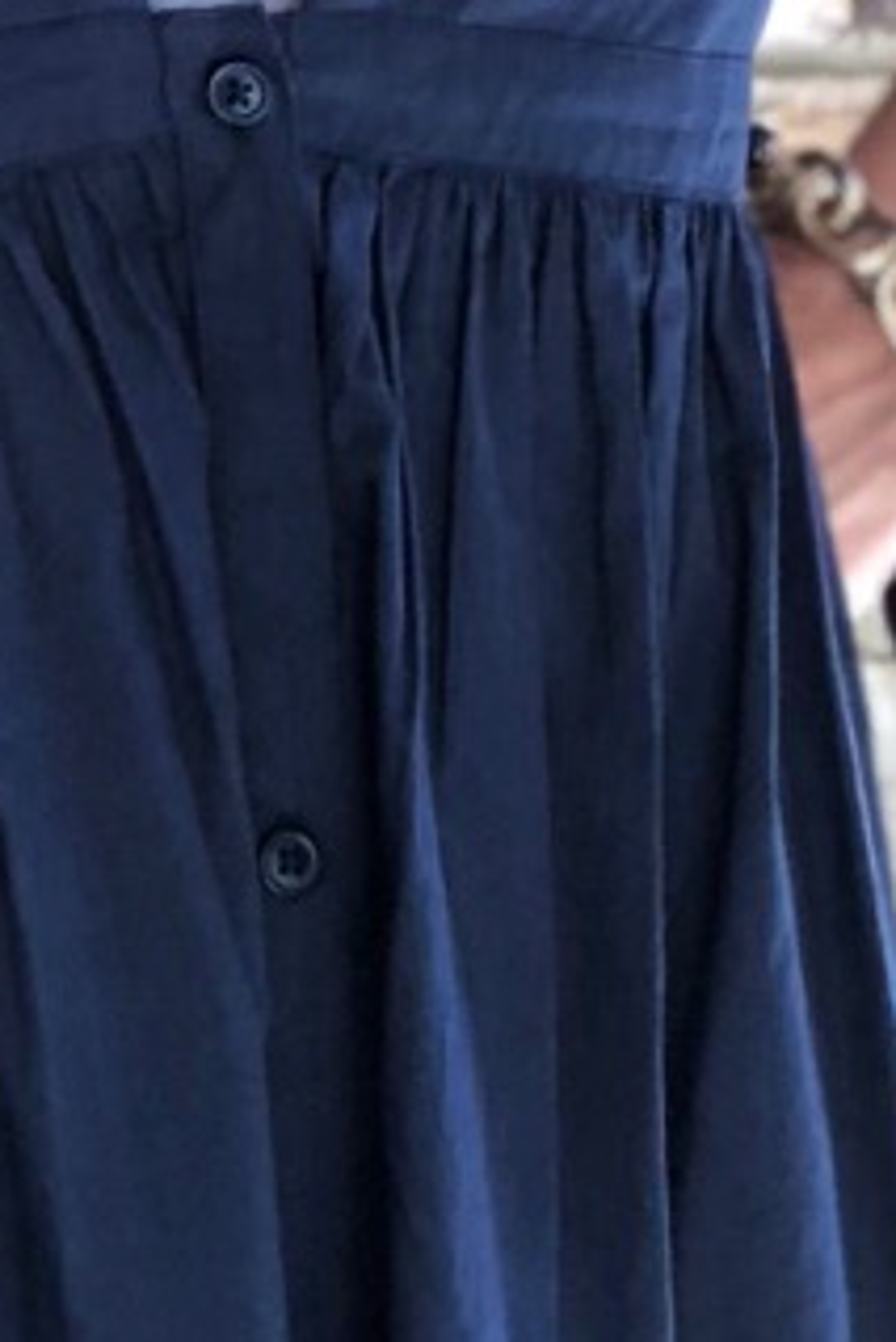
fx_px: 6004
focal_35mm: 161
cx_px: -585
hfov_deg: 8.3
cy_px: -955
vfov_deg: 11.9
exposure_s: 1/30
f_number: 2.2
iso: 25
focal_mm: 2.87
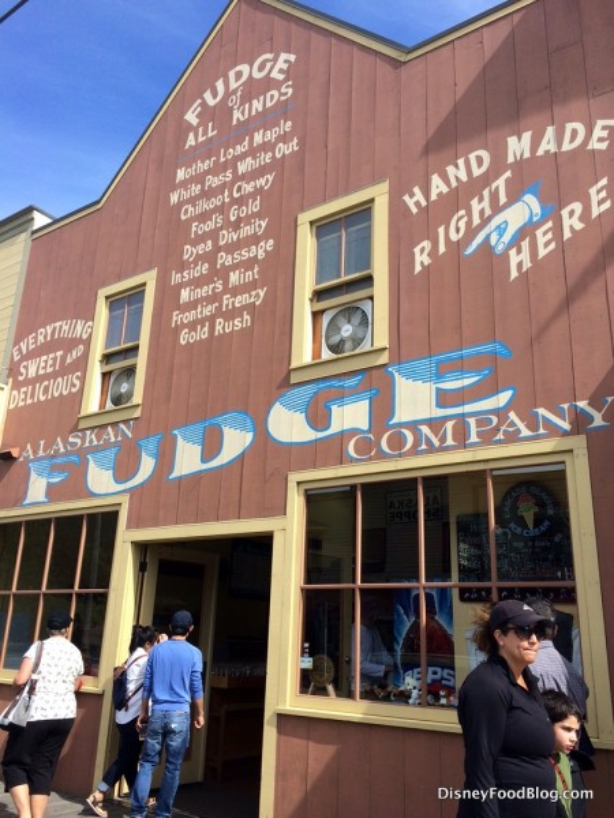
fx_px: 686
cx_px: 307
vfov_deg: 61.7
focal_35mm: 29
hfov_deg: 48.2
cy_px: 409
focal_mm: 4.15
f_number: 2.2
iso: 32
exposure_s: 1/1325
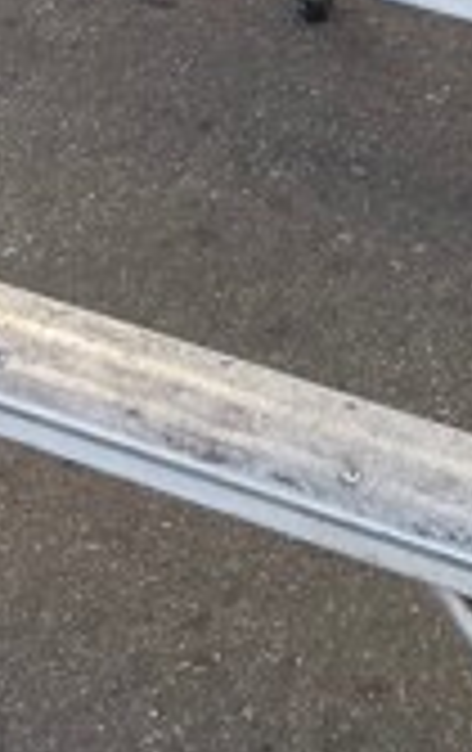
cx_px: 387
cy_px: -471
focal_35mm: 134
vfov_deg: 14.3
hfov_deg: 9.8
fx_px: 2746
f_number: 1.6
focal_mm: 5.1
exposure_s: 1/687
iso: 32
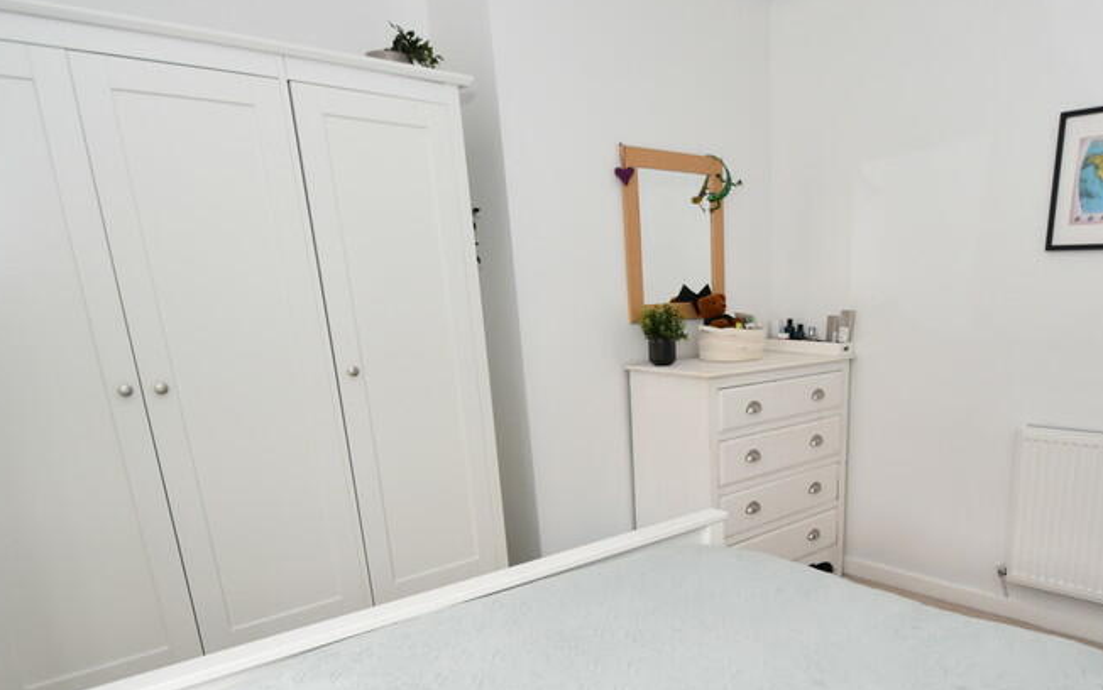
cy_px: 490
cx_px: 709
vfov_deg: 49.7
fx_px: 722
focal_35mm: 24
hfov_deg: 73.1
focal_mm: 10
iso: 800
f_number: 4.5
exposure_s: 1/80
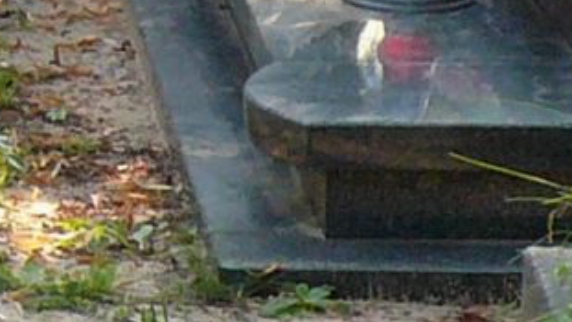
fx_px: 5491
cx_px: -708
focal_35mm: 362
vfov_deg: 3.3
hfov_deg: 5.8
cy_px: 719
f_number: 3.5
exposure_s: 1/80
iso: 100
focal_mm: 7.5
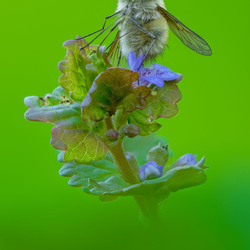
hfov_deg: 9.1
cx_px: 125
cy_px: 88
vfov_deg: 9.1
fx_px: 1569
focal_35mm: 192
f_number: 10
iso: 100
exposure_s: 1/6
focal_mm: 150
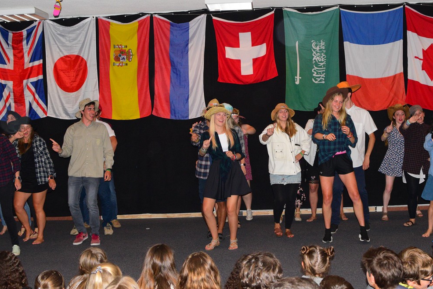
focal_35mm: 55
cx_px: 224
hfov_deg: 36.5
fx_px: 656
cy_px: 143
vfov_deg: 24.8
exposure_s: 1/200
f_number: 5
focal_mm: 35
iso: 3200
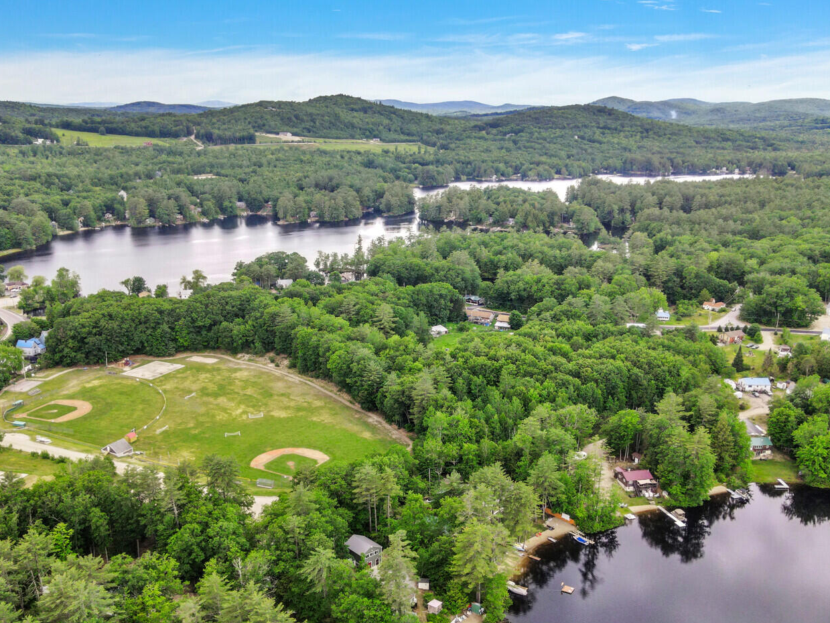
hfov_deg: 58.4
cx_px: 415
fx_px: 743
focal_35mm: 31
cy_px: 370
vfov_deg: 45.2
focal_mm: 4.5
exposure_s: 1/200
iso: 200
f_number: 2.8
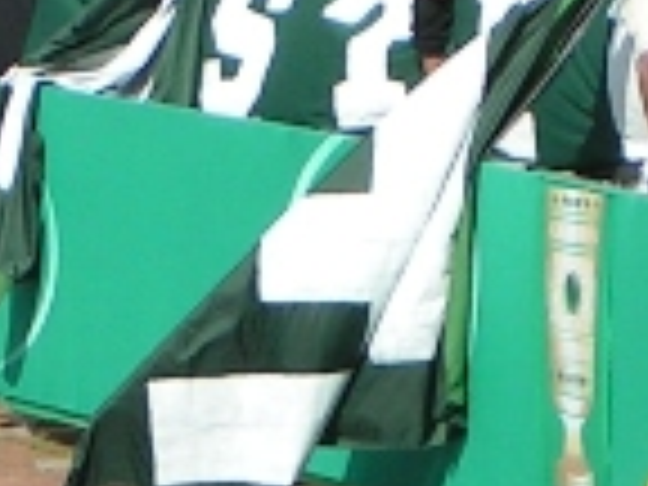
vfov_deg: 3.1
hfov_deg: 4.1
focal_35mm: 479
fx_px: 8967
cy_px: 549
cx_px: 140
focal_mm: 13.2
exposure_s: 1/500
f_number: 5
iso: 50
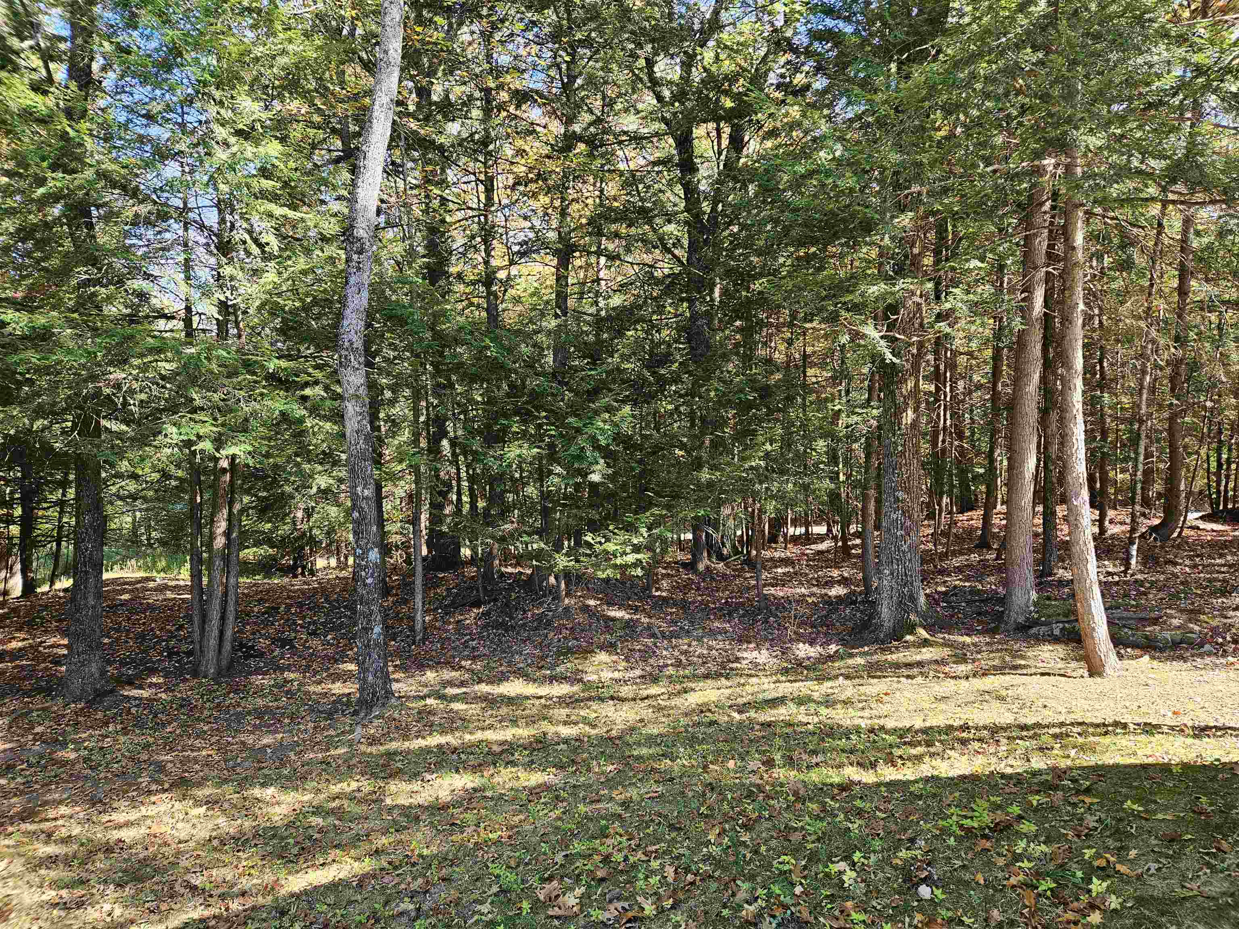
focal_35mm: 23
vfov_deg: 58.9
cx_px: 620
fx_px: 823
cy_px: 464
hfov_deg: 73.9
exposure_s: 1/120
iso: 50
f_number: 1.8
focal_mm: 5.4
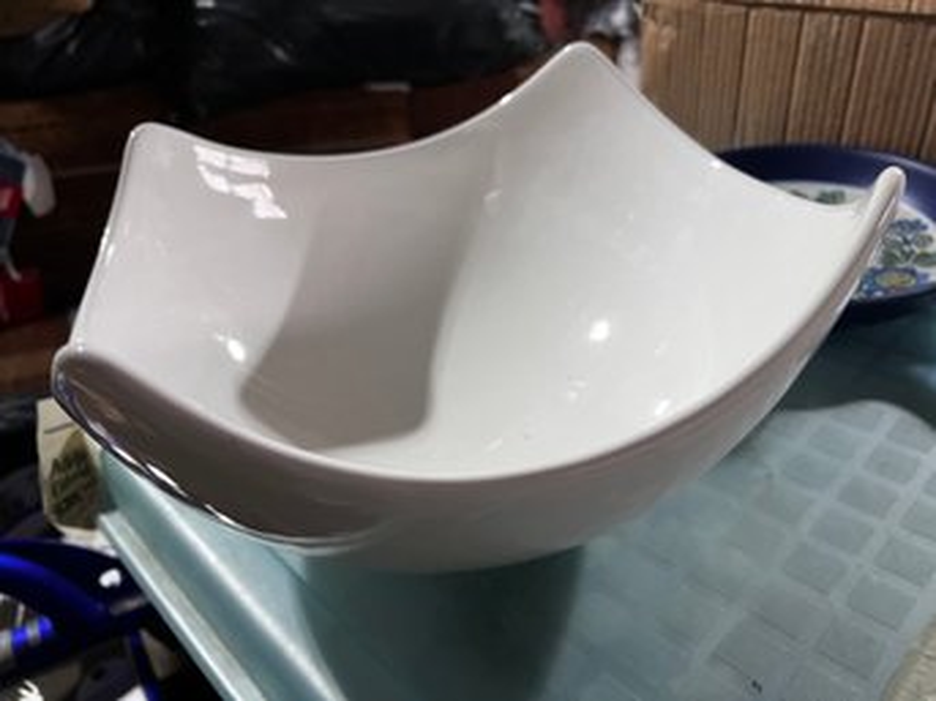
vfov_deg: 53.0
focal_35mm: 26
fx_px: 703
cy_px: 350
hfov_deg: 67.3
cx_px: 468
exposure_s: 1/60
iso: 250
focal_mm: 5.7
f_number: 1.5
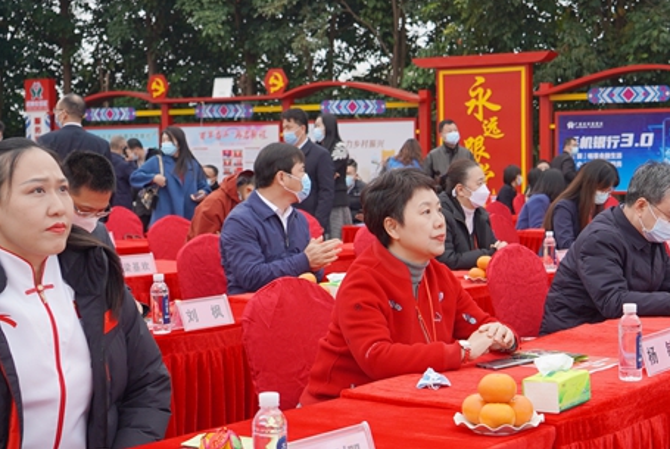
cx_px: 409
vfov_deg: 23.4
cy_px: 277
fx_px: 1081
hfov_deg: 34.3
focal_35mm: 58
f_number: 4
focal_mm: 33
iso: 400
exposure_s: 1/160
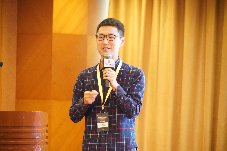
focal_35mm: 240
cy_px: 76
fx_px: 1514
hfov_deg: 8.6
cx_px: 114
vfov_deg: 5.7
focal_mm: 240
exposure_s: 1/125
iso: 12800
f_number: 6.3
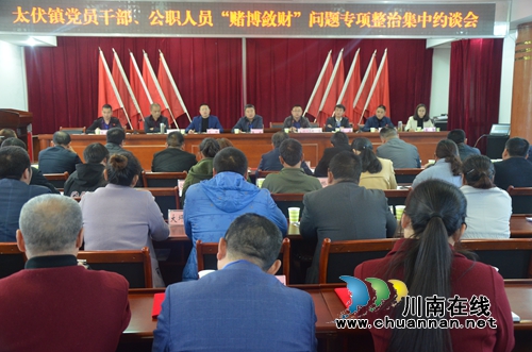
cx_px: 266
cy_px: 176
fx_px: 553
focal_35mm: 38
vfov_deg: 35.3
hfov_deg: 51.4
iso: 1600
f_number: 4
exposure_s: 1/25
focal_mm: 25
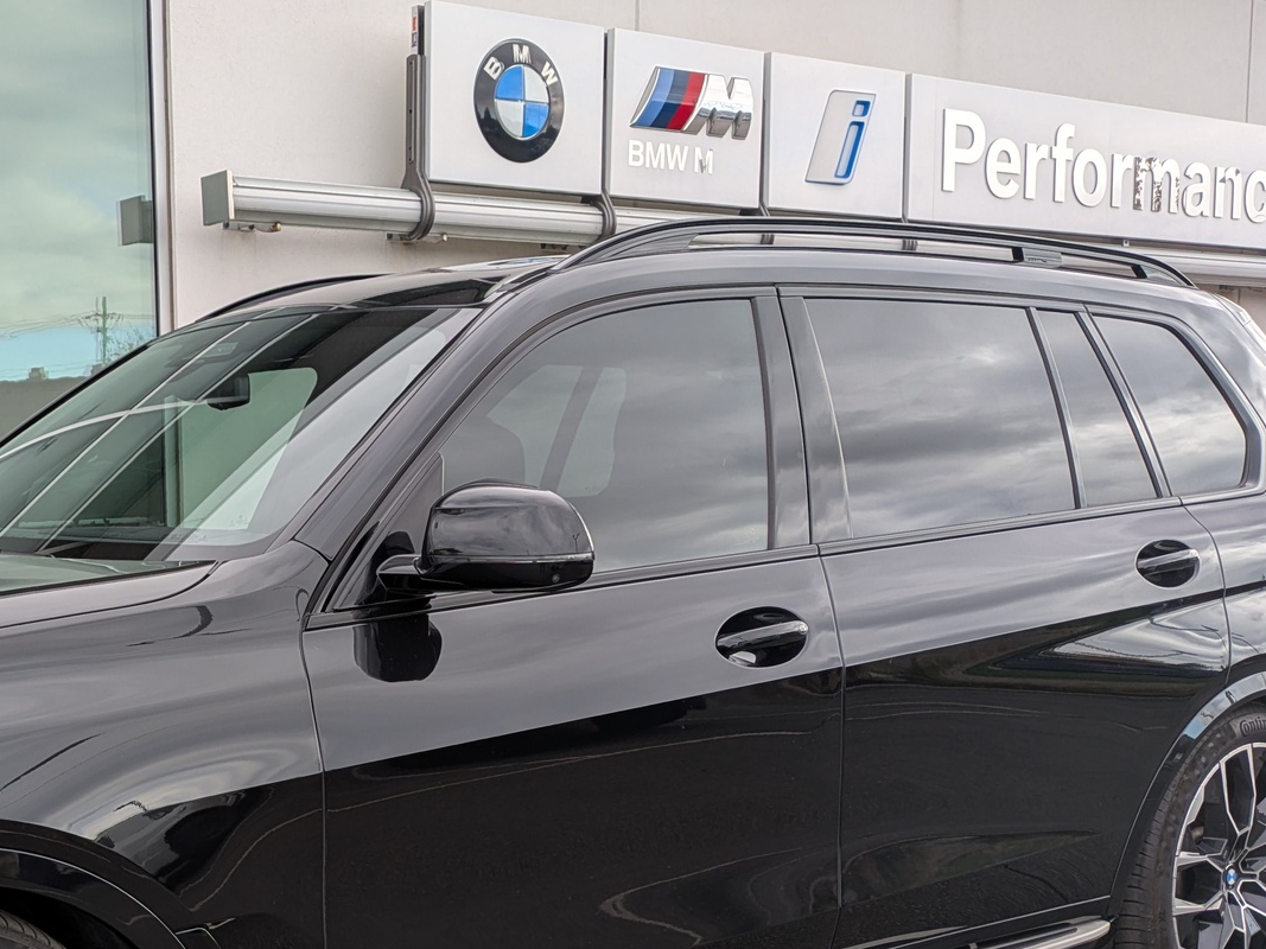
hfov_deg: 38.0
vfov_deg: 29.9
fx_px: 1755
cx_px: 224
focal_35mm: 48
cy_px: 670
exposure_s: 1/530
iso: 48
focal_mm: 5.43
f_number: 1.89
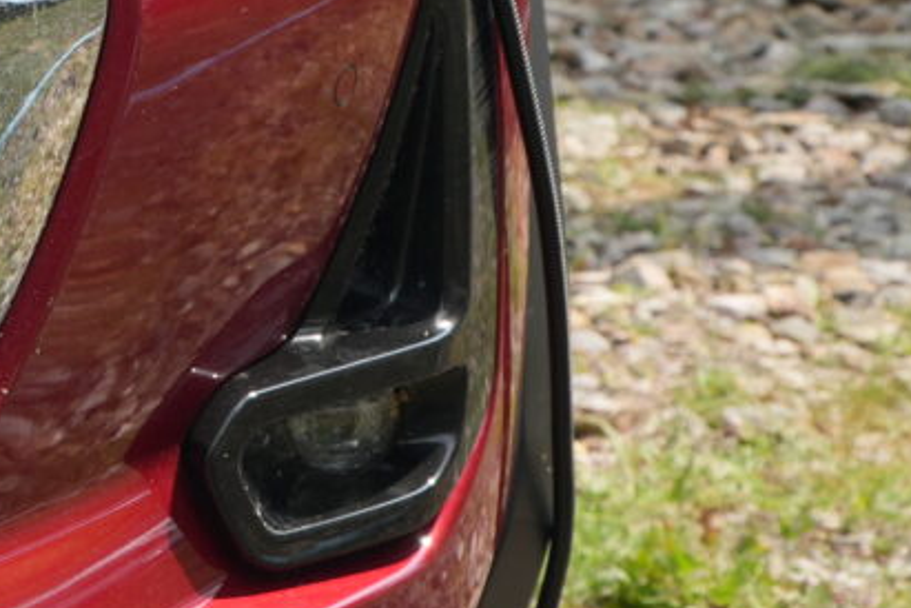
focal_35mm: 218
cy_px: -219
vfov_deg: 6.2
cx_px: -1667
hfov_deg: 8.2
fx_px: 5516
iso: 100
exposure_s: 1/160
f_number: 6.3
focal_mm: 35
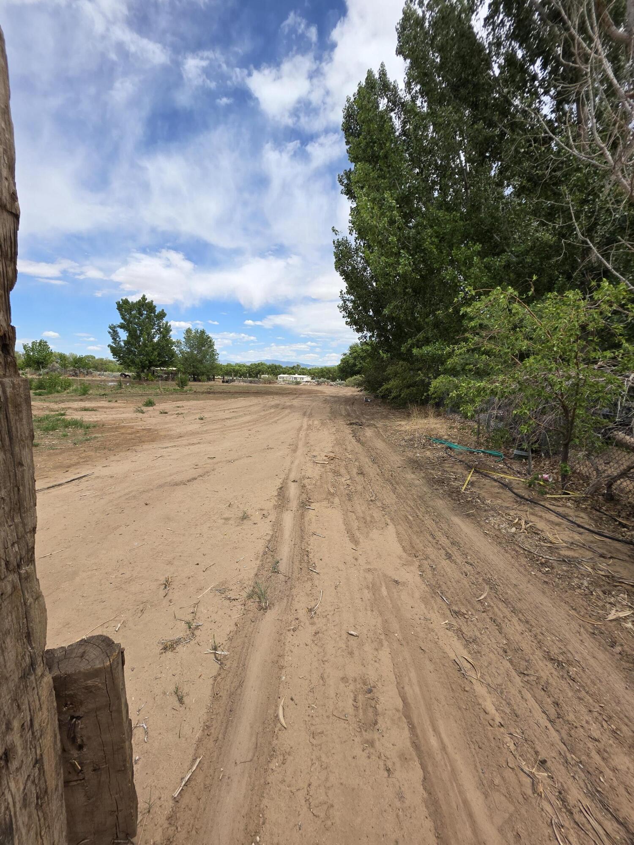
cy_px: 422
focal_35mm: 13
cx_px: 317
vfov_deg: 106.2
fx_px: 317
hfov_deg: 89.9
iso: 40
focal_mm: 2.2
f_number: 1.9
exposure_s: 1/1869
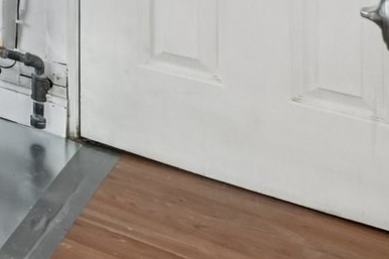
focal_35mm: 85
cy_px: -317
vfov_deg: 13.1
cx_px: -608
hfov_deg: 13.8
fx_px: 918
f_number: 8
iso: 400
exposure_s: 1/25
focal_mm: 16
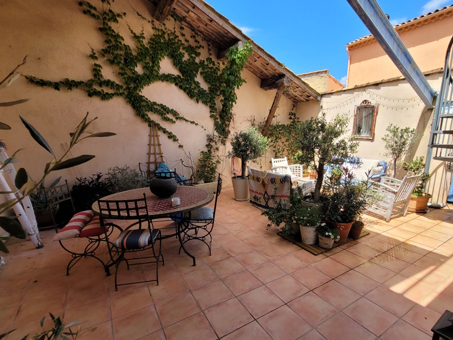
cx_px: 252
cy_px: 189
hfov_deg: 90.6
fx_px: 222
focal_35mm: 17
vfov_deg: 74.5
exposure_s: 1/609
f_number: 2.2
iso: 40
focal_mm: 1.74
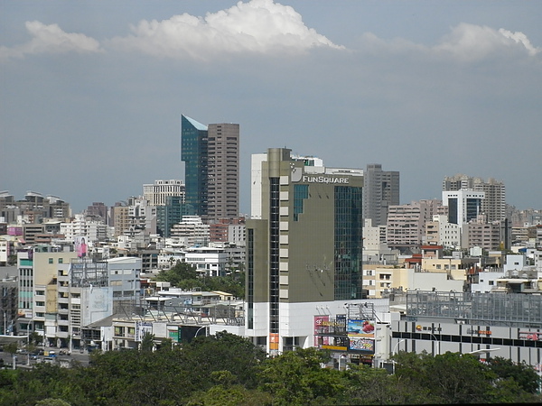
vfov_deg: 13.2
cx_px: 271
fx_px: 1754
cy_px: 203
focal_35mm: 112
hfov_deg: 17.6
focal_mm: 20
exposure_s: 1/320
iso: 200
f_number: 6.2
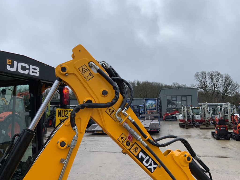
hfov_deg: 61.7
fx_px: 201
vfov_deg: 48.2
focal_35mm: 29
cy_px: 90
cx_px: 120
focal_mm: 3
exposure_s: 1/486
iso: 16
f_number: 1.8
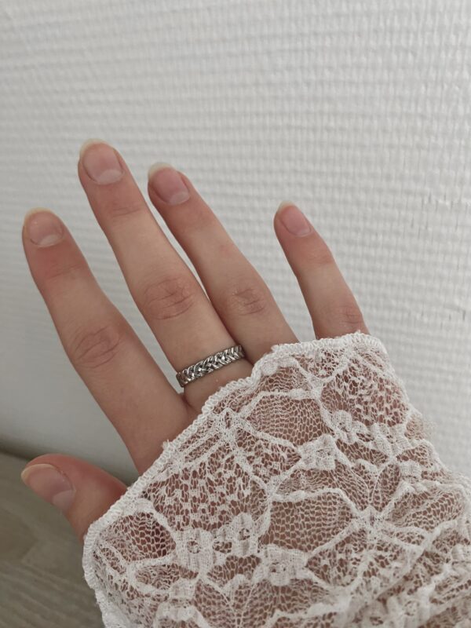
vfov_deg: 69.4
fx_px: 454
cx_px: 236
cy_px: 314
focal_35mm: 25
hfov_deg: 54.9
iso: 250
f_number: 1.8
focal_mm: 4.25
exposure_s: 1/60
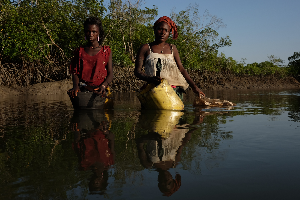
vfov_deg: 37.9
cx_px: 150
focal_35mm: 35
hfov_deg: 54.4
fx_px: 292
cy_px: 100
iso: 200
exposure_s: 1/400
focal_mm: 23
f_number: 8
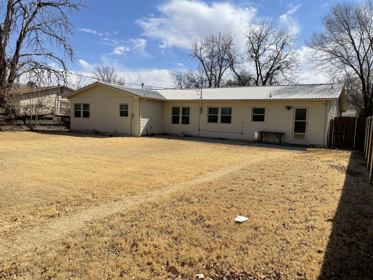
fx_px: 280
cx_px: 186
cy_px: 140
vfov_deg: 53.1
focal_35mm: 26
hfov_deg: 67.3
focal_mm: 4.2
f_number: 1.6
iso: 32
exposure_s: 1/6135
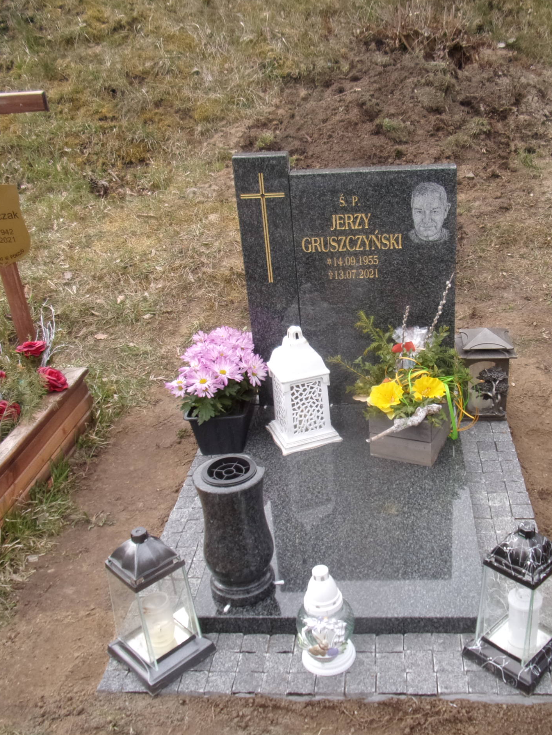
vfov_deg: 55.3
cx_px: 363
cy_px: 367
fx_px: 702
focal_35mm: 33
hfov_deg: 42.4
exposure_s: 1/320
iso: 80
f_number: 3.3
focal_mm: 4.3
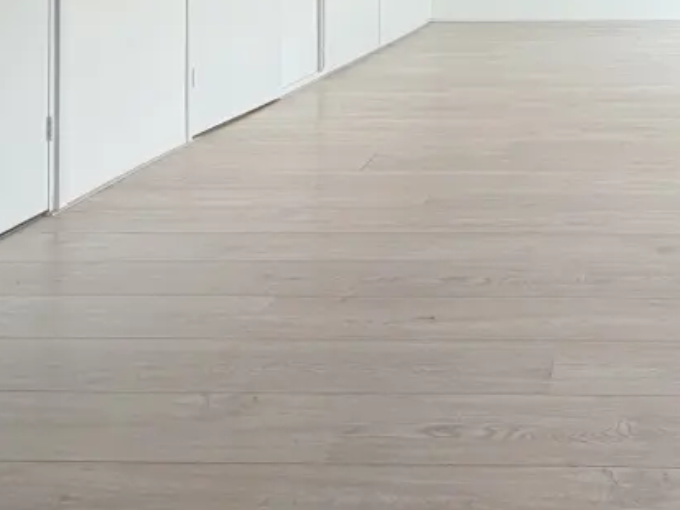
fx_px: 727
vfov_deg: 32.9
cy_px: -78
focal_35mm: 37
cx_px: 604
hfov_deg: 45.7
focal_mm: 2.22
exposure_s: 1/121
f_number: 2.2
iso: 50
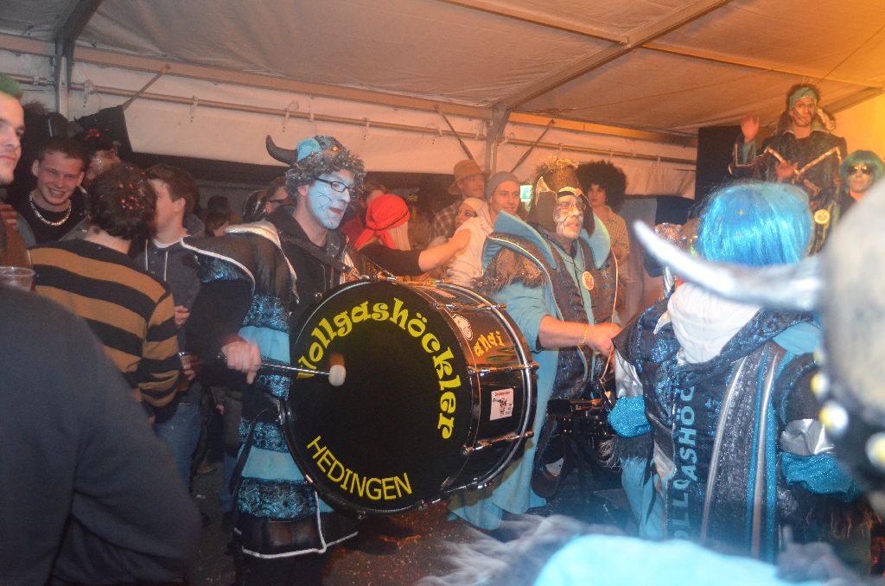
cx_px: 442
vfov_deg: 35.3
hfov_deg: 51.4
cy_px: 293
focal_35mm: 38
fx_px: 920
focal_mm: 25
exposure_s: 1/60
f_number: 4
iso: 3200
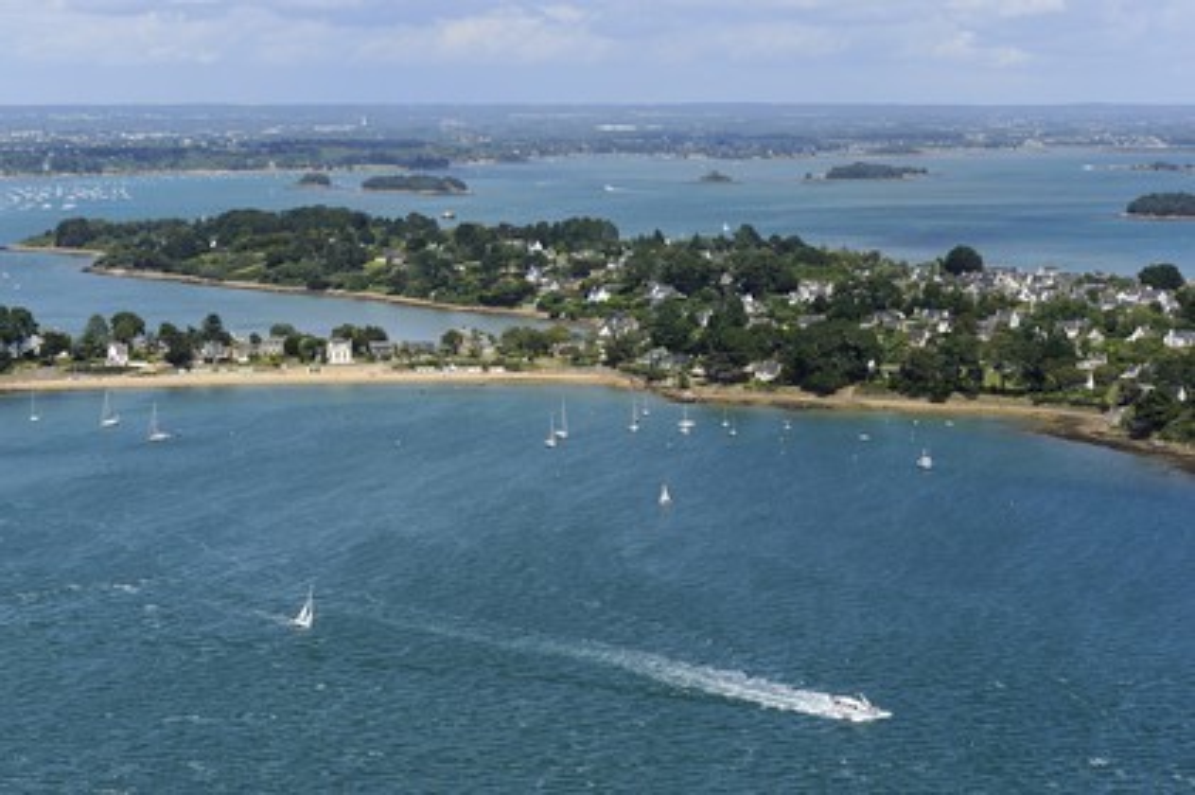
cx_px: 598
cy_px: 398
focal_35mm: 82
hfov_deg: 24.8
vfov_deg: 16.6
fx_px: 2720
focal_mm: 82
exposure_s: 1/1000
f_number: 9
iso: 400
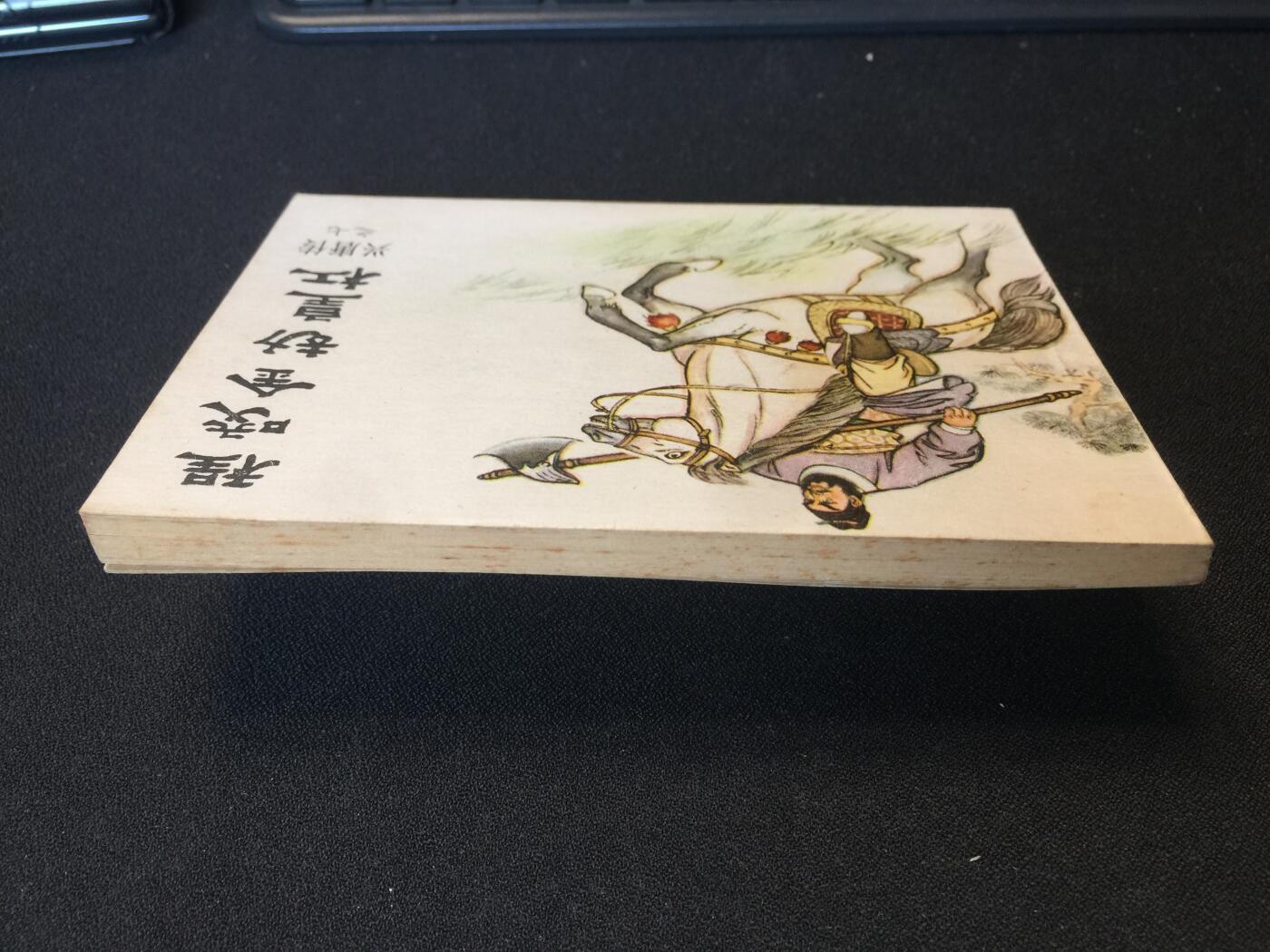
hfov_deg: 61.7
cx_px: 635
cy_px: 476
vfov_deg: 48.2
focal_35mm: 29
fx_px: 1064
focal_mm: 4.15
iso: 32
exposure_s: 1/33
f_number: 2.2
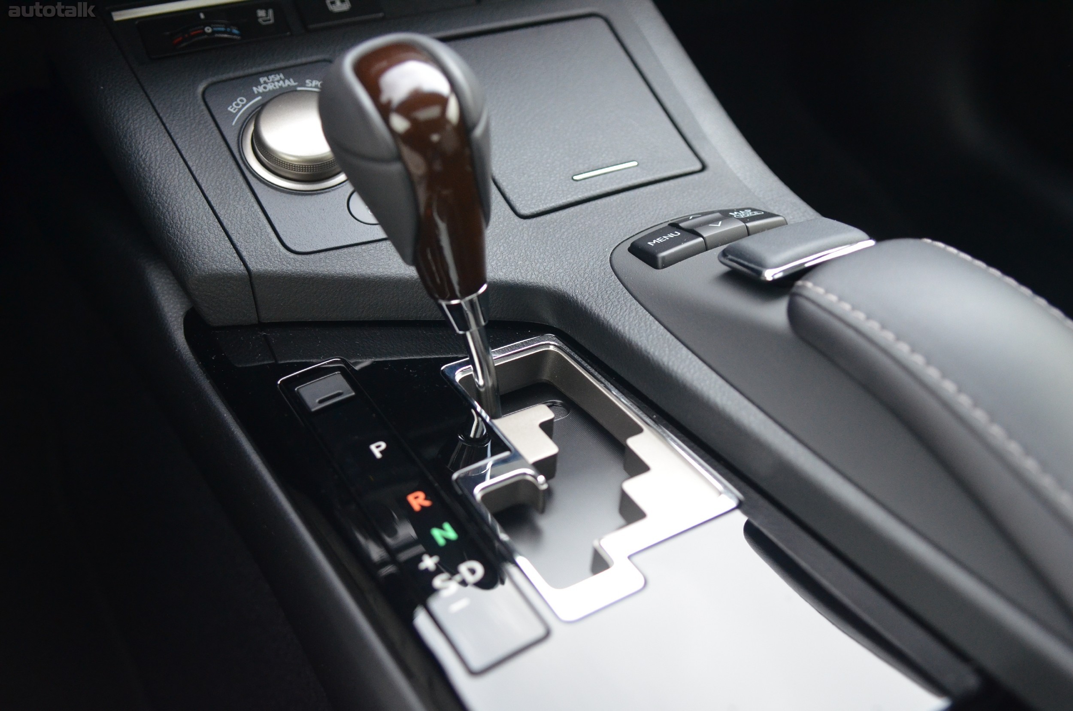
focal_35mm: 36
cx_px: 536
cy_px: 356
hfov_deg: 53.2
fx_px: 1071
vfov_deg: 36.7
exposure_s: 1/160
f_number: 2.8
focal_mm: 24
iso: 1600
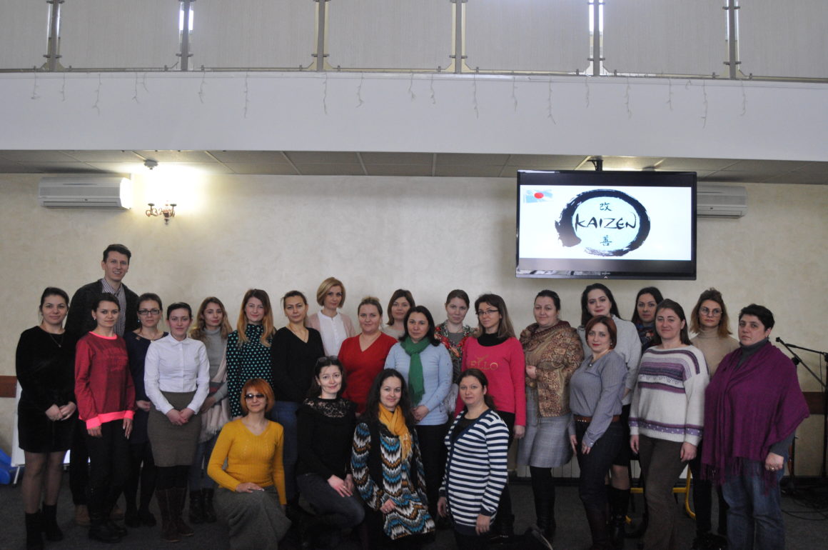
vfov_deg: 43.5
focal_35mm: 30
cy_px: 275
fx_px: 689
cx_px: 414
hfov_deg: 62.0
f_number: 5.6
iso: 1600
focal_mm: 20
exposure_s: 1/125
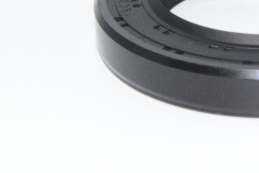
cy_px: 16
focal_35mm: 183
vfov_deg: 7.5
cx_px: 272
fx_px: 1318
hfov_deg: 11.1
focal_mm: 55
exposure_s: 1/60
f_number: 36
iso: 1600
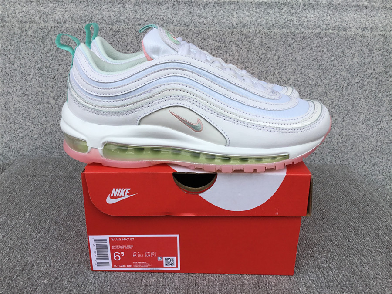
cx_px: 196
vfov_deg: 45.4
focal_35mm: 31
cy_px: 147
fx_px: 351
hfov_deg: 58.4
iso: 25
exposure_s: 1/679
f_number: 2.4
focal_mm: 3.3
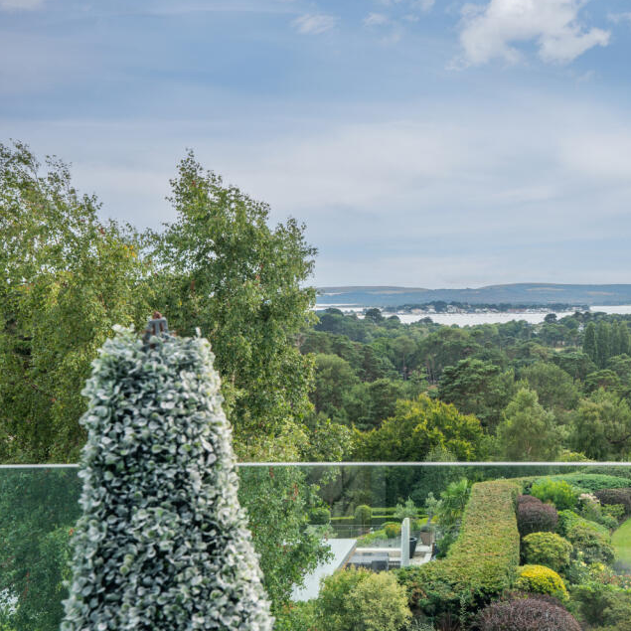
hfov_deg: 34.5
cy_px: 334
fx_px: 990
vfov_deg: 35.3
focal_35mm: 48
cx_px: 484
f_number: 11
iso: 200
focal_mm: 35
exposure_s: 1/125
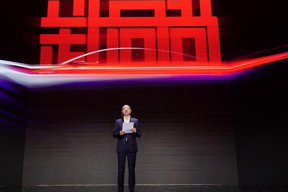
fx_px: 304
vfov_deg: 35.0
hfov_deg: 50.6
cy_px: 86
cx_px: 126
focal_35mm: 38
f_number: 4
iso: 320
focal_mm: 31
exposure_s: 1/125
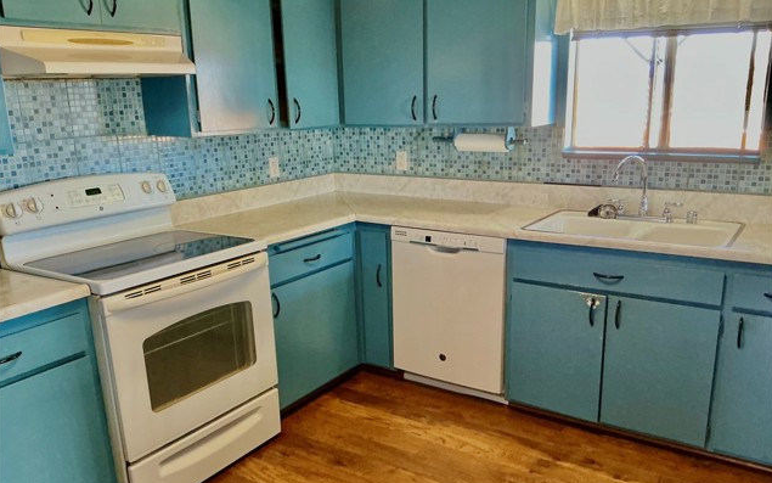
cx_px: 385
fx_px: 652
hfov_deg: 61.2
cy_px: 282
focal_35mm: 31
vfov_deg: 40.5
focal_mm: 3
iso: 250
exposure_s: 1/60
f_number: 1.8
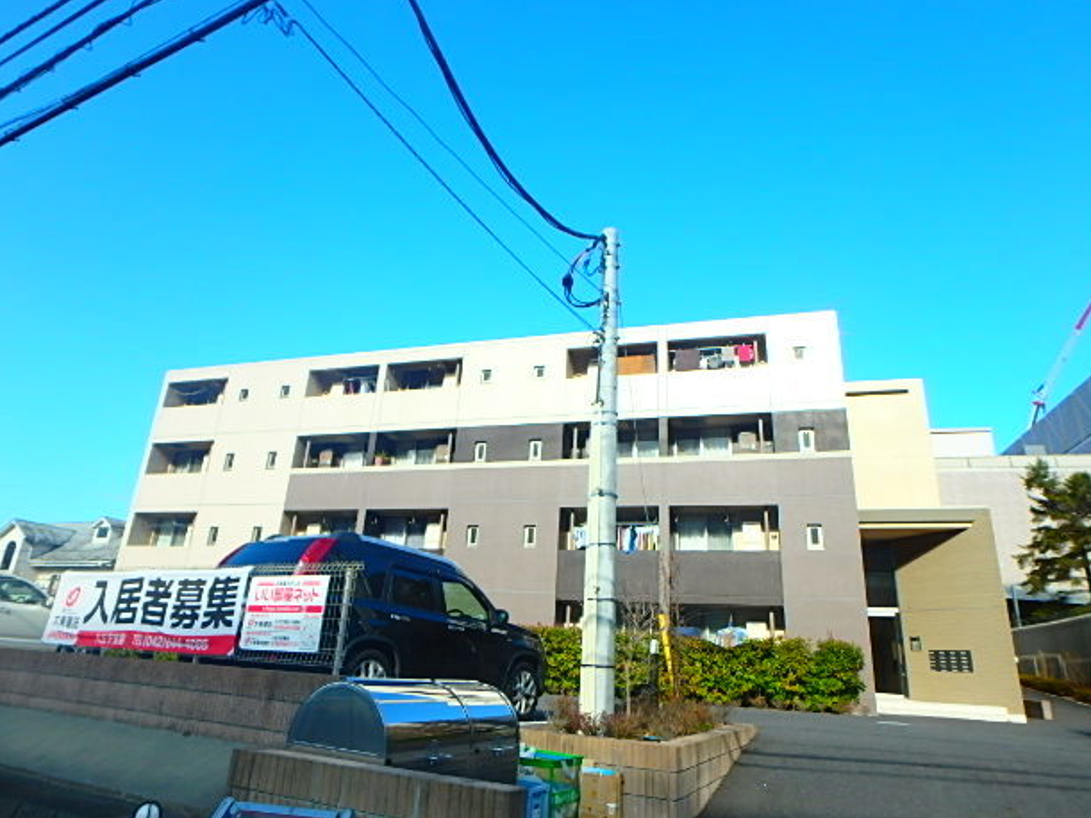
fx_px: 693
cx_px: 541
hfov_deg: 76.4
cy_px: 393
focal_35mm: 22
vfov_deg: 61.0
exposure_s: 1/640
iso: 125
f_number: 3.5
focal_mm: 3.7
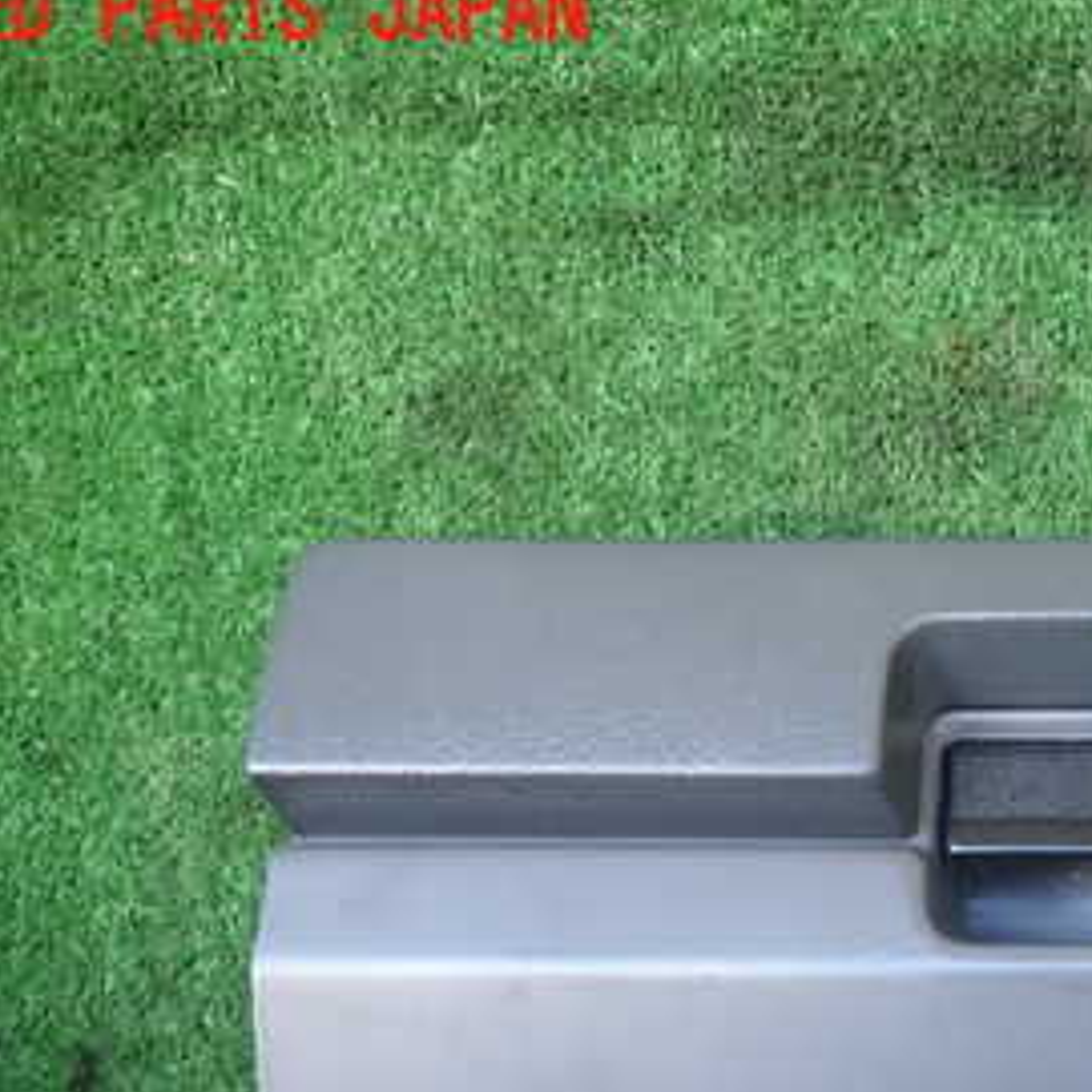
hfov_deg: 32.2
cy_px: 870
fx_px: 1749
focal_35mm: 49
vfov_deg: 33.7
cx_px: 1064
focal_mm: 4.5
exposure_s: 1/60
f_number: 2
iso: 200
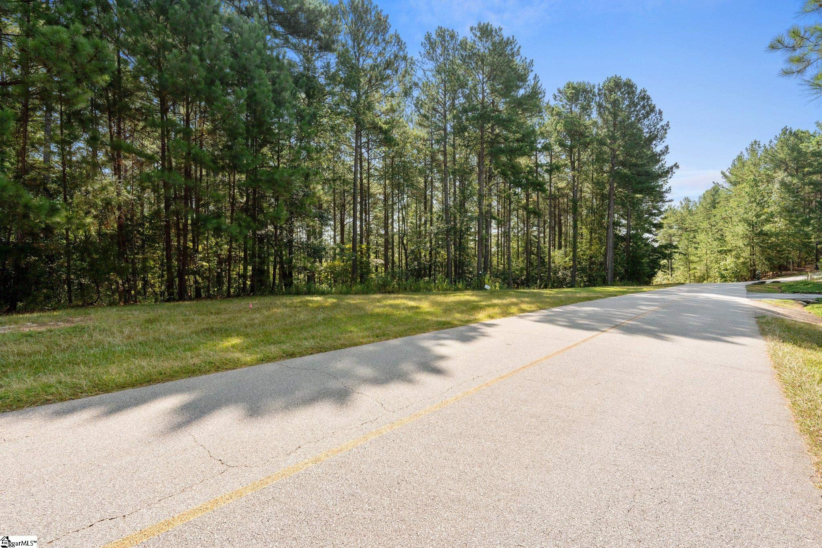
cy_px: 274
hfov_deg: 96.7
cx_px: 411
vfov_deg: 73.7
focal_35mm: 16
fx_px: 365
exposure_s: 1/200
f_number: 9
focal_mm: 16
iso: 250
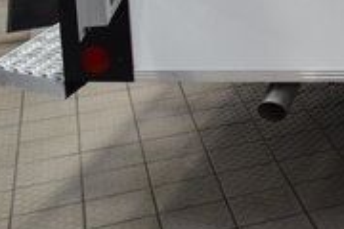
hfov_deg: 18.4
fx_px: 917
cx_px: 539
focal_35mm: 96
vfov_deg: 13.3
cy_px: -133
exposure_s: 1/60
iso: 1600
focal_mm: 18
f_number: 5.6
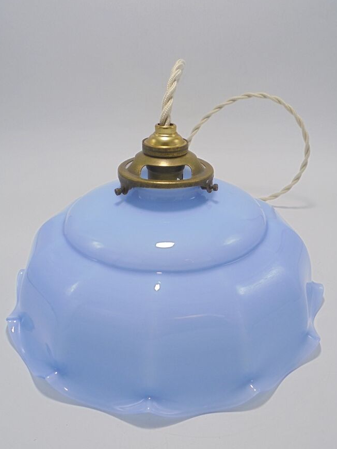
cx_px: 171
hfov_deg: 46.8
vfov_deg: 59.9
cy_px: 227
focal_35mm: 30
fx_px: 389
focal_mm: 5.3
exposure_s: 1/80
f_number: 3.7
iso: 100
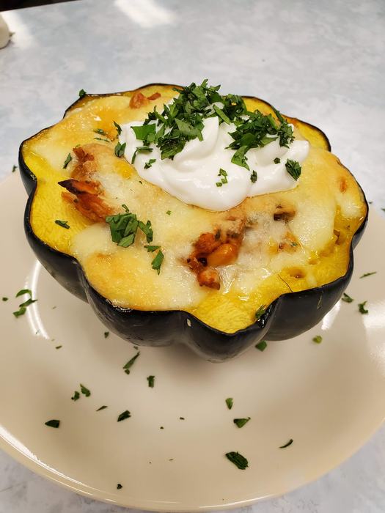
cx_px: 192
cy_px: 256
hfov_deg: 53.1
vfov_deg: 67.3
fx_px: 386
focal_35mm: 26
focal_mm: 4.3
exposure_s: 1/120
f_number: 2.4
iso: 320
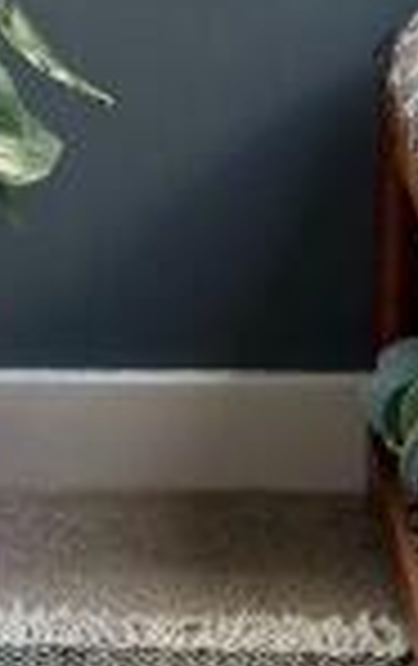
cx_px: 173
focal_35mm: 200
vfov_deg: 10.3
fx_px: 3631
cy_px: -160
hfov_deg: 6.6
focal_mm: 6.76
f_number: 1.78
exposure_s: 1/151
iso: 50
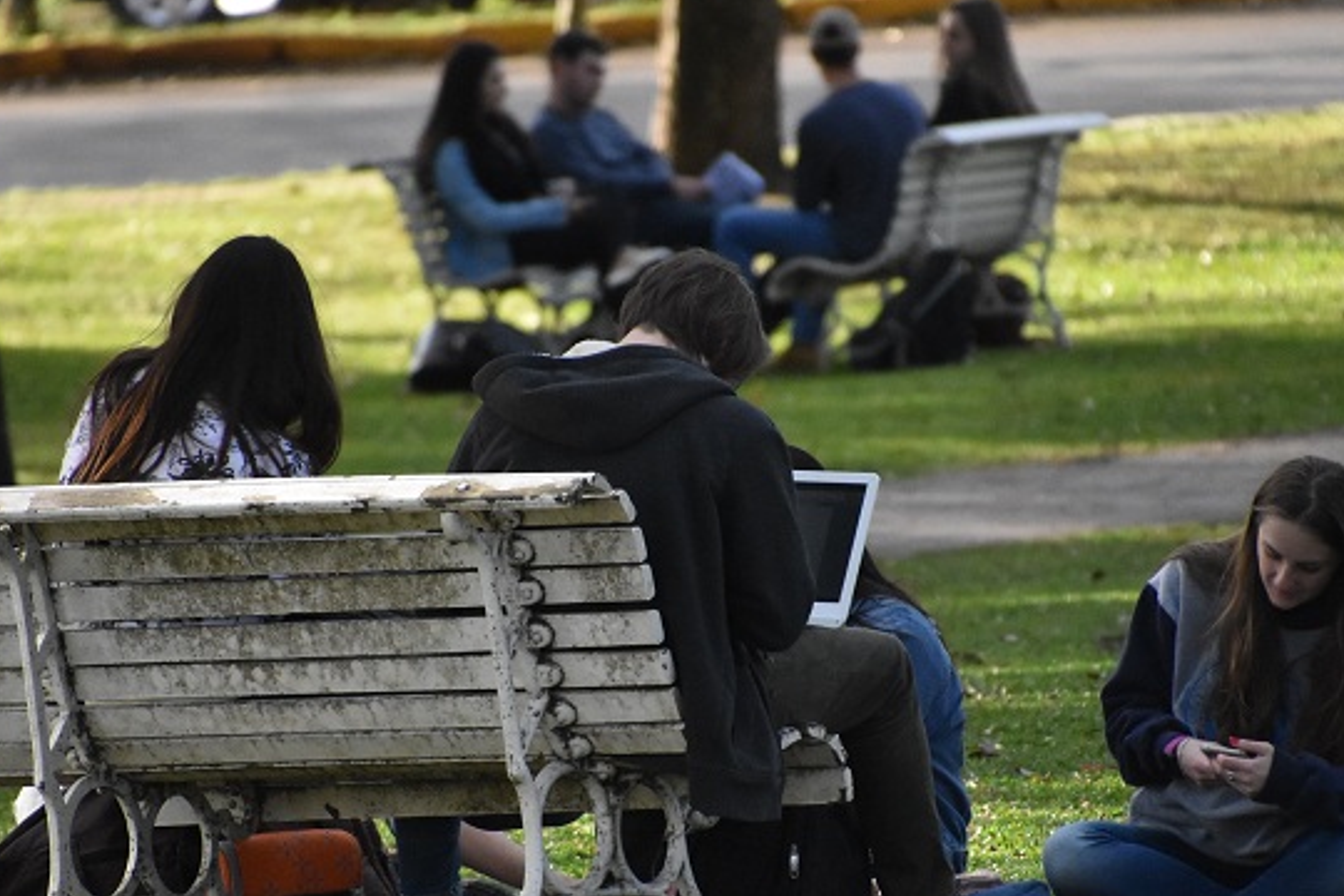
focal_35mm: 667
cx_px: 682
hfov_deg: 3.1
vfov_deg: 2.1
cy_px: 506
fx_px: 24899
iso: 4000
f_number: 6.3
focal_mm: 300
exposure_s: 1/2000
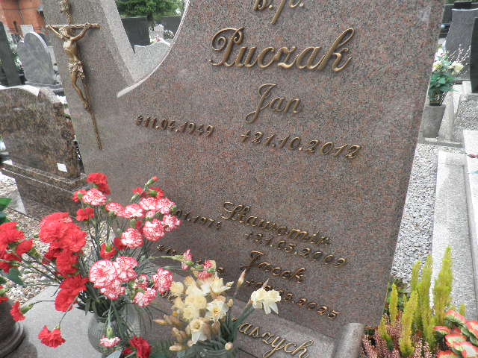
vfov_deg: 56.8
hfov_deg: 71.6
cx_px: 239
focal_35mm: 24
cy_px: 179
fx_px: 331
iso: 64
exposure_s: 1/100
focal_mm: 4.3
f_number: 3.3
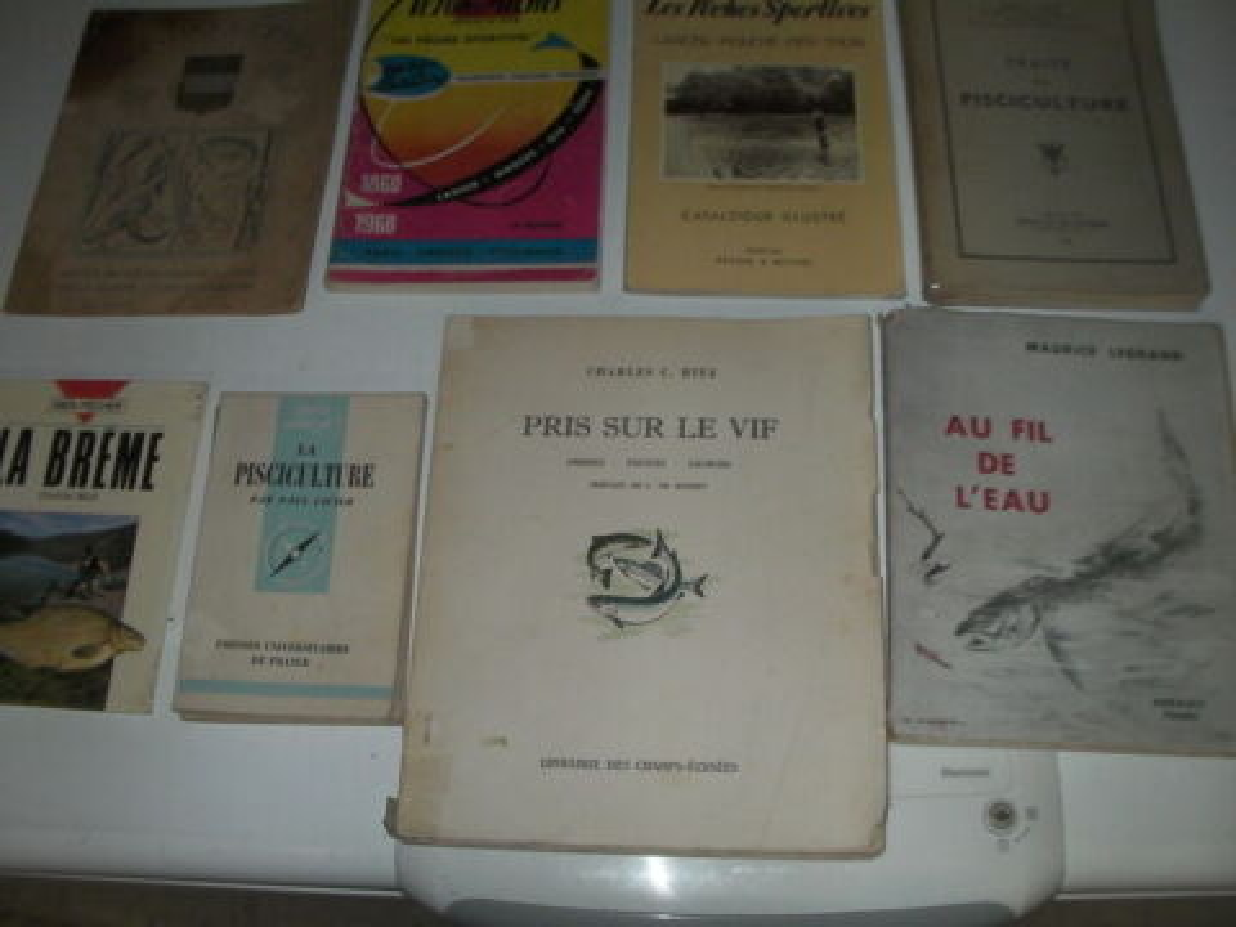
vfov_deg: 37.7
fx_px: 1357
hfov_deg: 49.0
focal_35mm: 38
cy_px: 464
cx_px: 618
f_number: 5.6
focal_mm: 6.3
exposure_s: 1/30
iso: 200
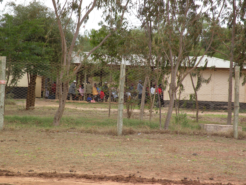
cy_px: 92
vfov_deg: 10.5
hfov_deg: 14.0
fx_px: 1002
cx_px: 123
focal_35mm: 141
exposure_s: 1/200
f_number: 5
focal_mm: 25
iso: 64
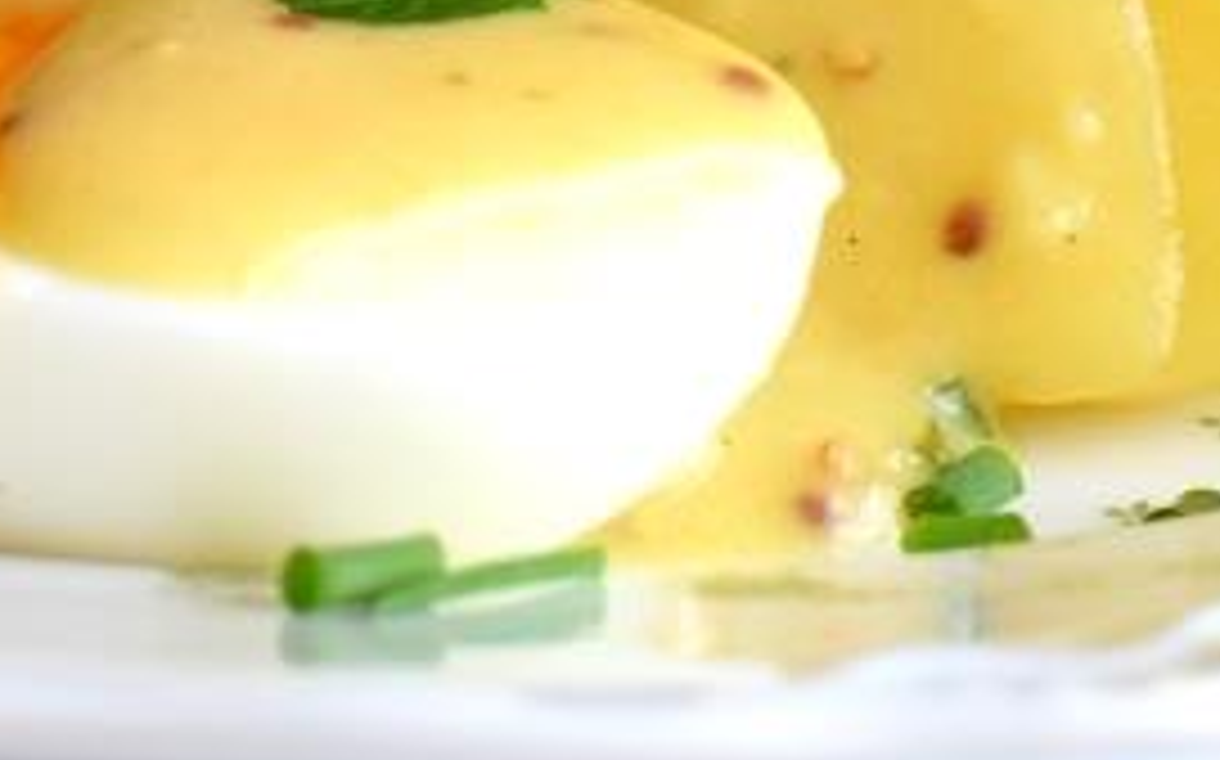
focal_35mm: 289
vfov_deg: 4.4
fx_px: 9603
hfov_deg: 7.2
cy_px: -1498
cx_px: 56
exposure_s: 1/13
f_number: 7.1
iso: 125
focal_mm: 50
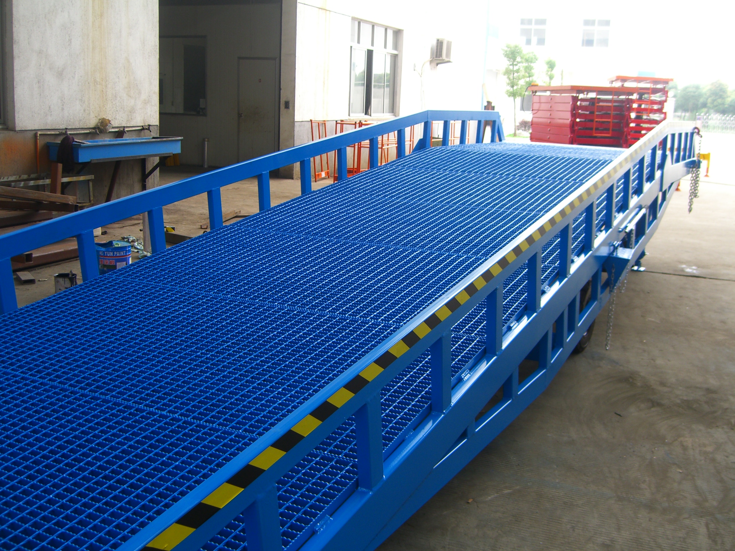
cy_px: 276
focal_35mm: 38
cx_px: 368
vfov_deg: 37.7
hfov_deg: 49.0
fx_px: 807
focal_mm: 7.9
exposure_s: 1/100
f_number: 2.8
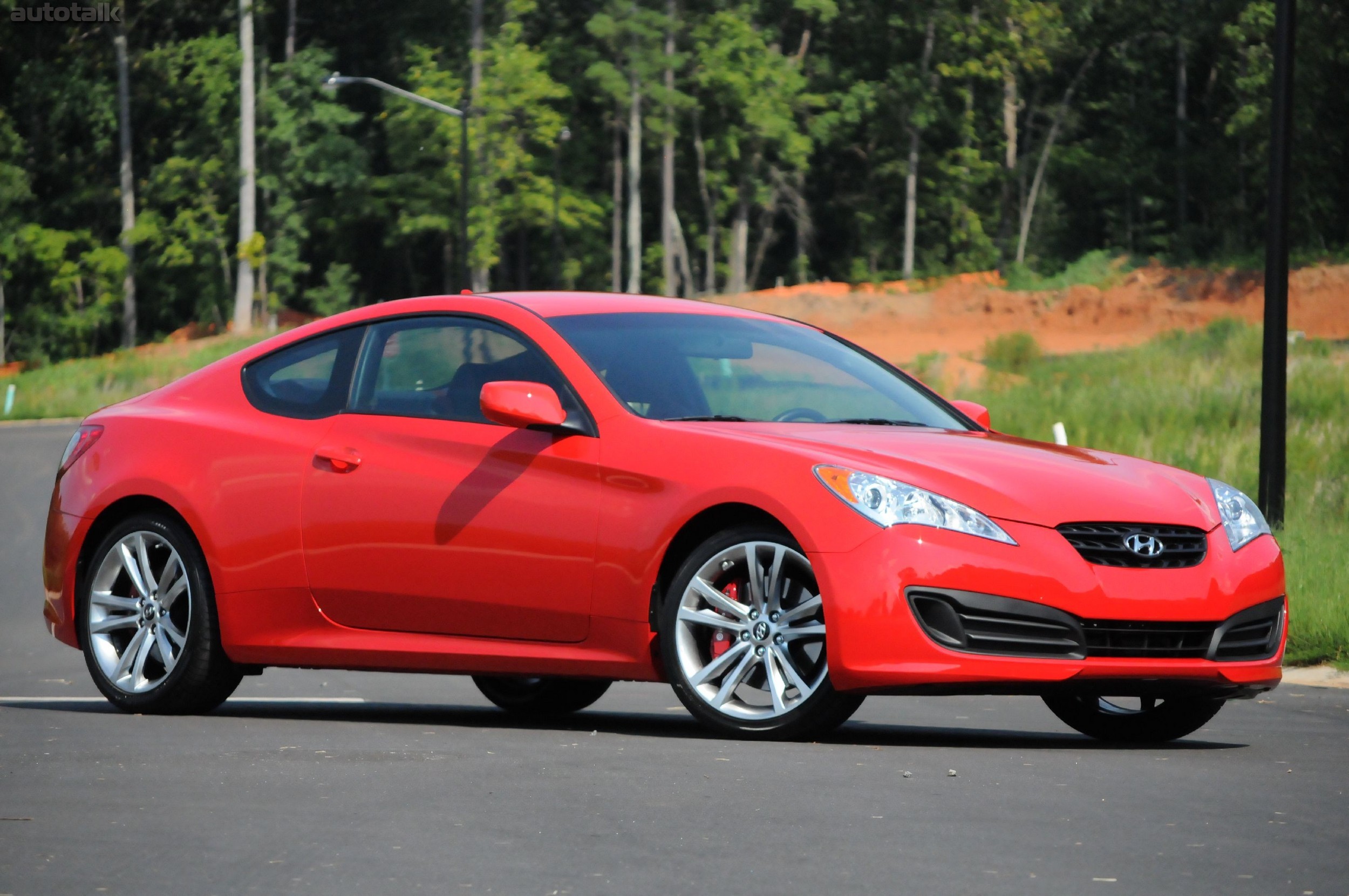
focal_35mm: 165
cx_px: 674
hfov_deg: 12.5
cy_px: 448
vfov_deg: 8.3
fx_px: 6176
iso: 2000
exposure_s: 1/8000
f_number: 5.6
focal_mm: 110
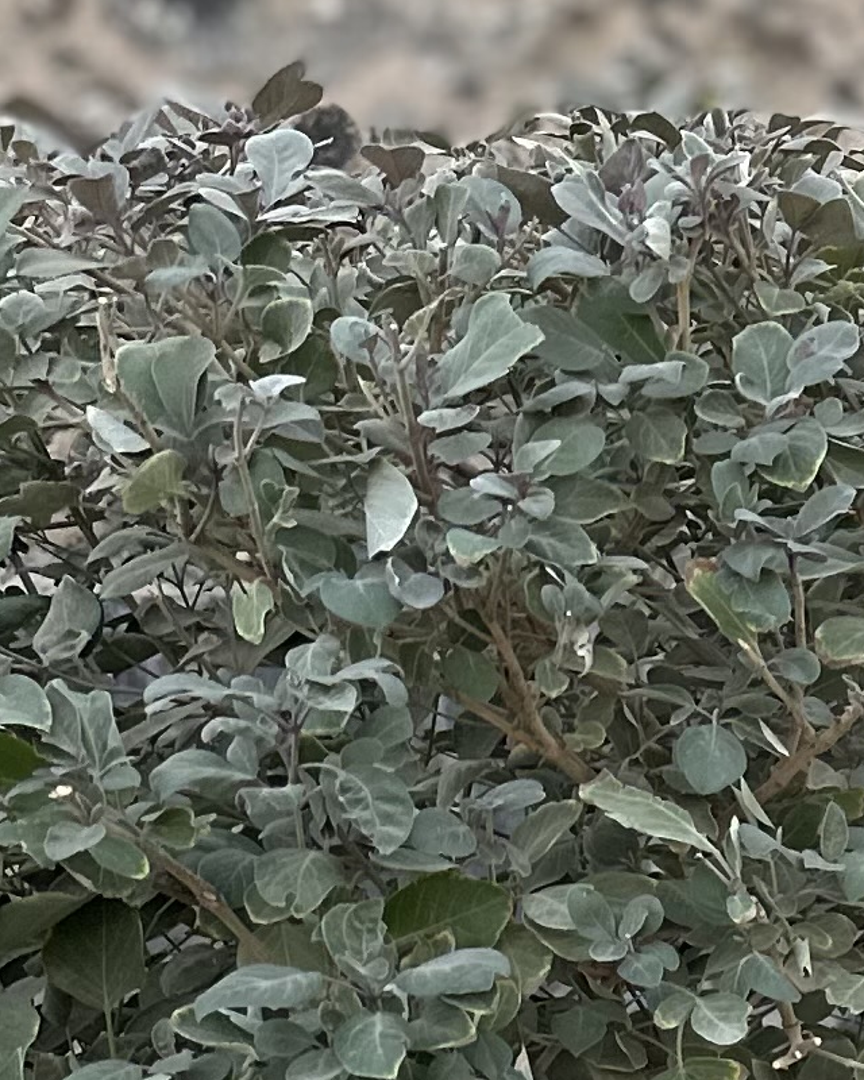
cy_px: 1550
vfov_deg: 15.2
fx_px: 3772
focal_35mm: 118
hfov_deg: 11.1
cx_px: 2036
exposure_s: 1/383
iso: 80
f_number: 1.78
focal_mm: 6.86
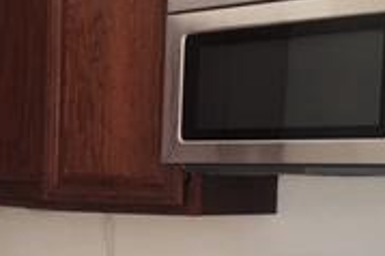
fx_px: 1154
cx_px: -22
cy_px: 275
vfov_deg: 12.5
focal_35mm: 108
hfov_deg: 18.3
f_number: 2.2
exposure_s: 1/30
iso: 25
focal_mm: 4.15
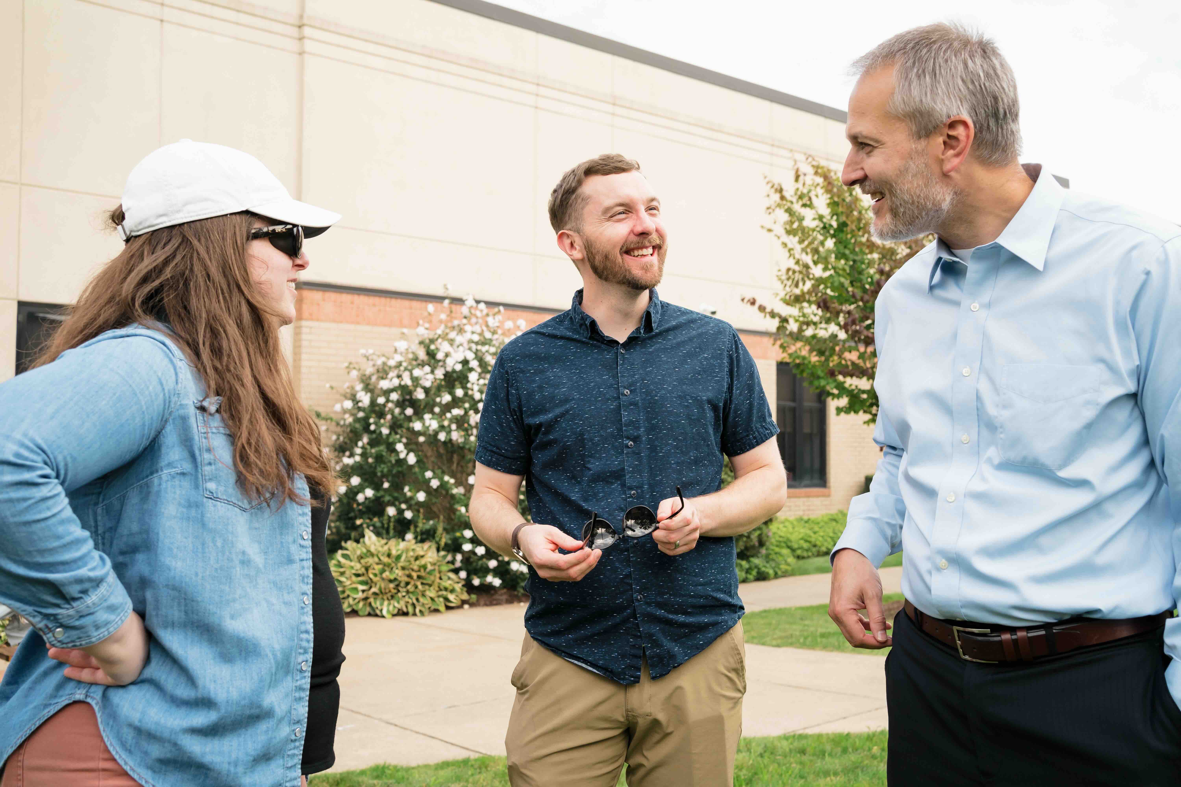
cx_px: 590
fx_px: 1148
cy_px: 394
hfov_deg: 54.4
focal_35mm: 35
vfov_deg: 37.9
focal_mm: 35
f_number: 5.6
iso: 640
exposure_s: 1/500
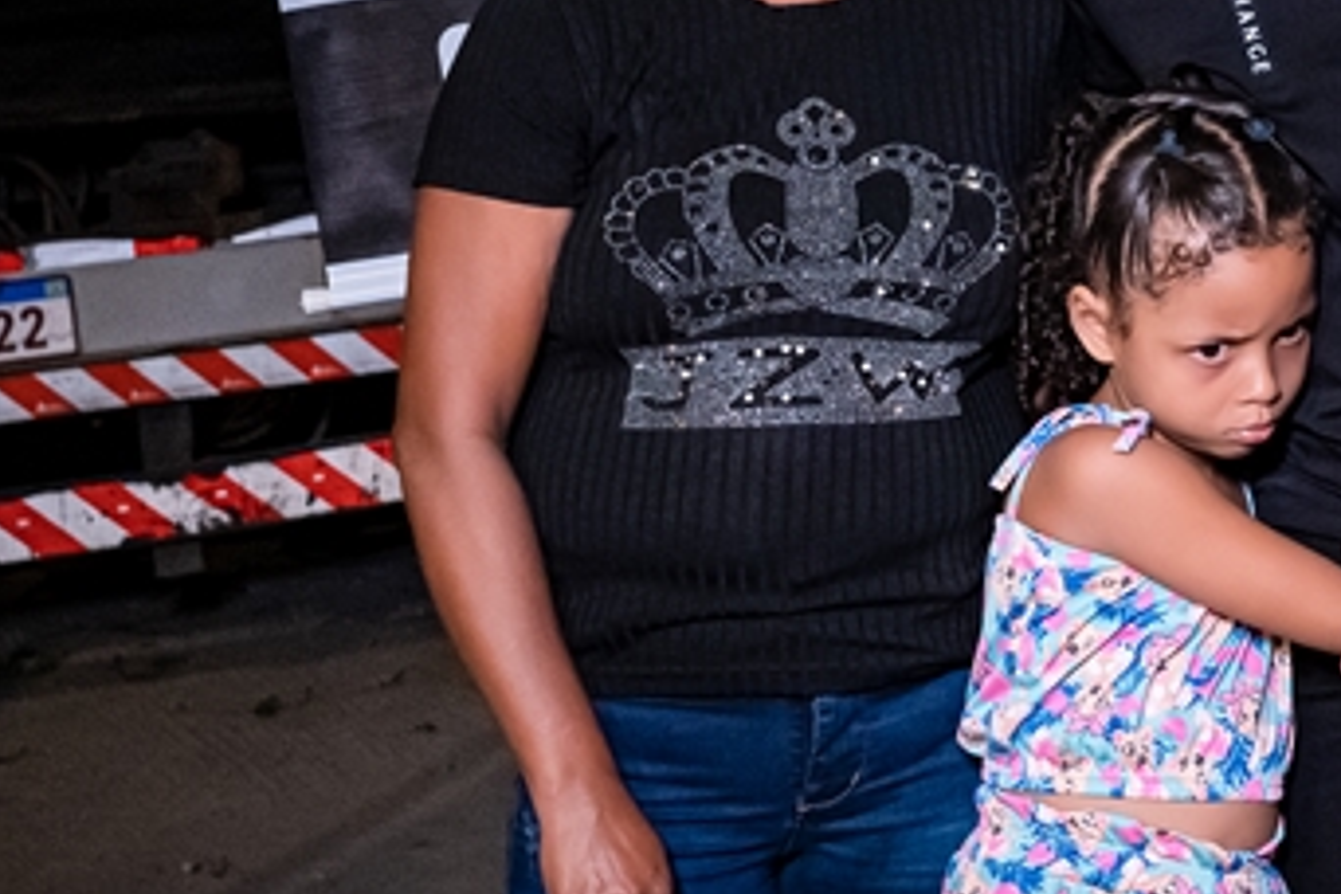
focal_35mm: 78
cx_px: 1006
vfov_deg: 17.3
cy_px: 141
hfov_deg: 25.7
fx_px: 2905
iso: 2500
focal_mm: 24
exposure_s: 1/200
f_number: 2.8
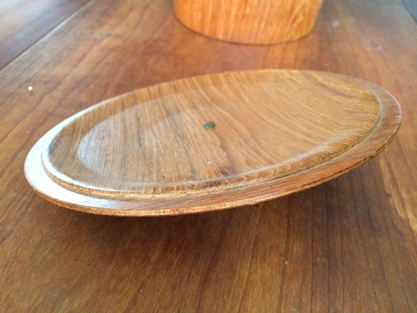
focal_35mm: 30
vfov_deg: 46.8
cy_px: 156
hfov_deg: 60.0
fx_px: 361
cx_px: 208
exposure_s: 1/30
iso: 320
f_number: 2.2
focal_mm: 4.12
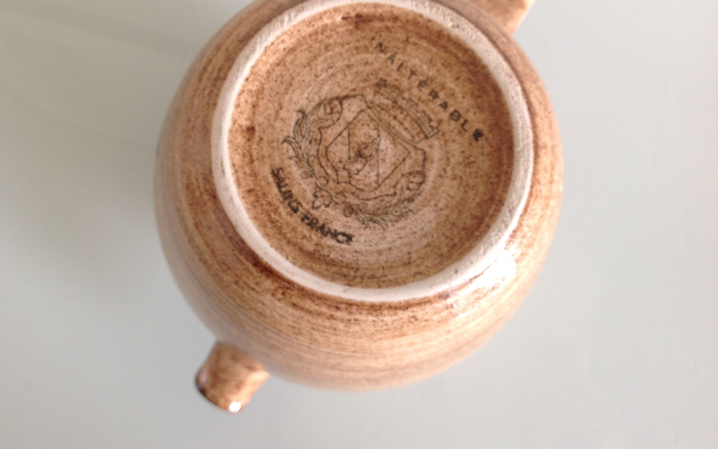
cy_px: 183
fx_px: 744
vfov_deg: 33.5
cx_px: 352
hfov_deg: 51.5
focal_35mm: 38
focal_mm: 4.28
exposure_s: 1/20
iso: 50
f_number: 2.4
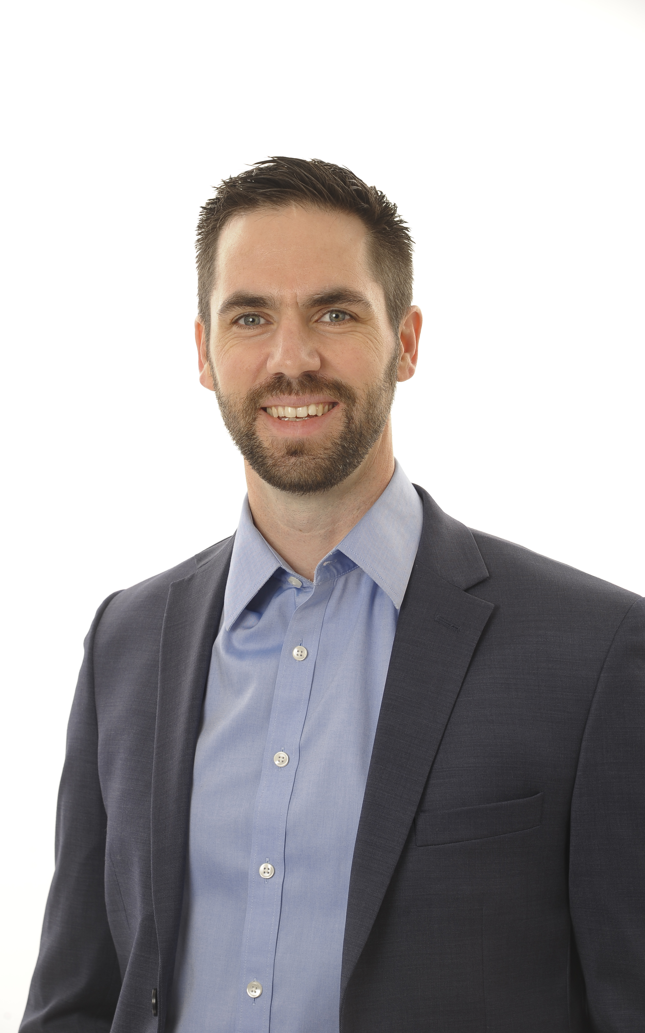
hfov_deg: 15.5
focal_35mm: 84
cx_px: 315
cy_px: 516
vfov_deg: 24.6
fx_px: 2363
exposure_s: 1/125
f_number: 8
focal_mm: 82
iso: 200
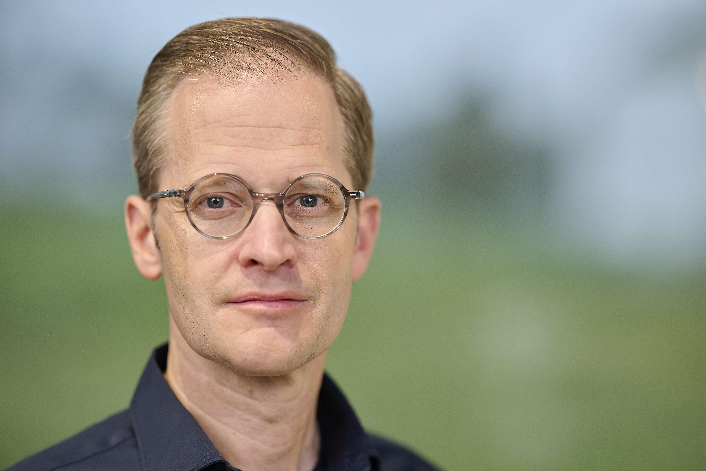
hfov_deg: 15.2
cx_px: 353
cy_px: 236
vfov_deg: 10.2
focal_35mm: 135
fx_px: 2647
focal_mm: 135
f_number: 1.8
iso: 220
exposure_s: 1/180
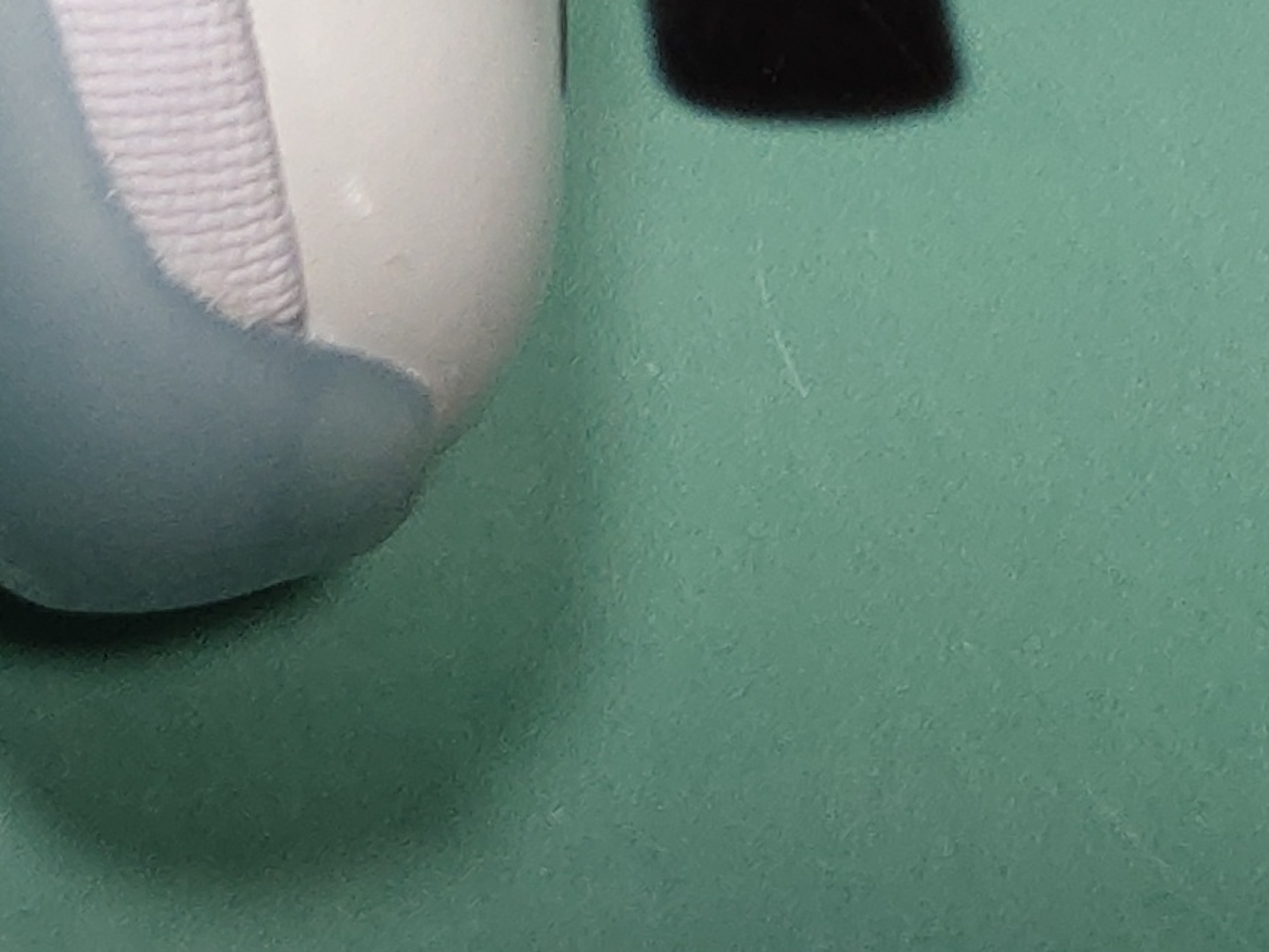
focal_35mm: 142
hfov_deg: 13.1
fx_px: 5206
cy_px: -1184
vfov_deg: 9.5
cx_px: -624
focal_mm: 4.35
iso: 64
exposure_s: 1/100
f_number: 1.79
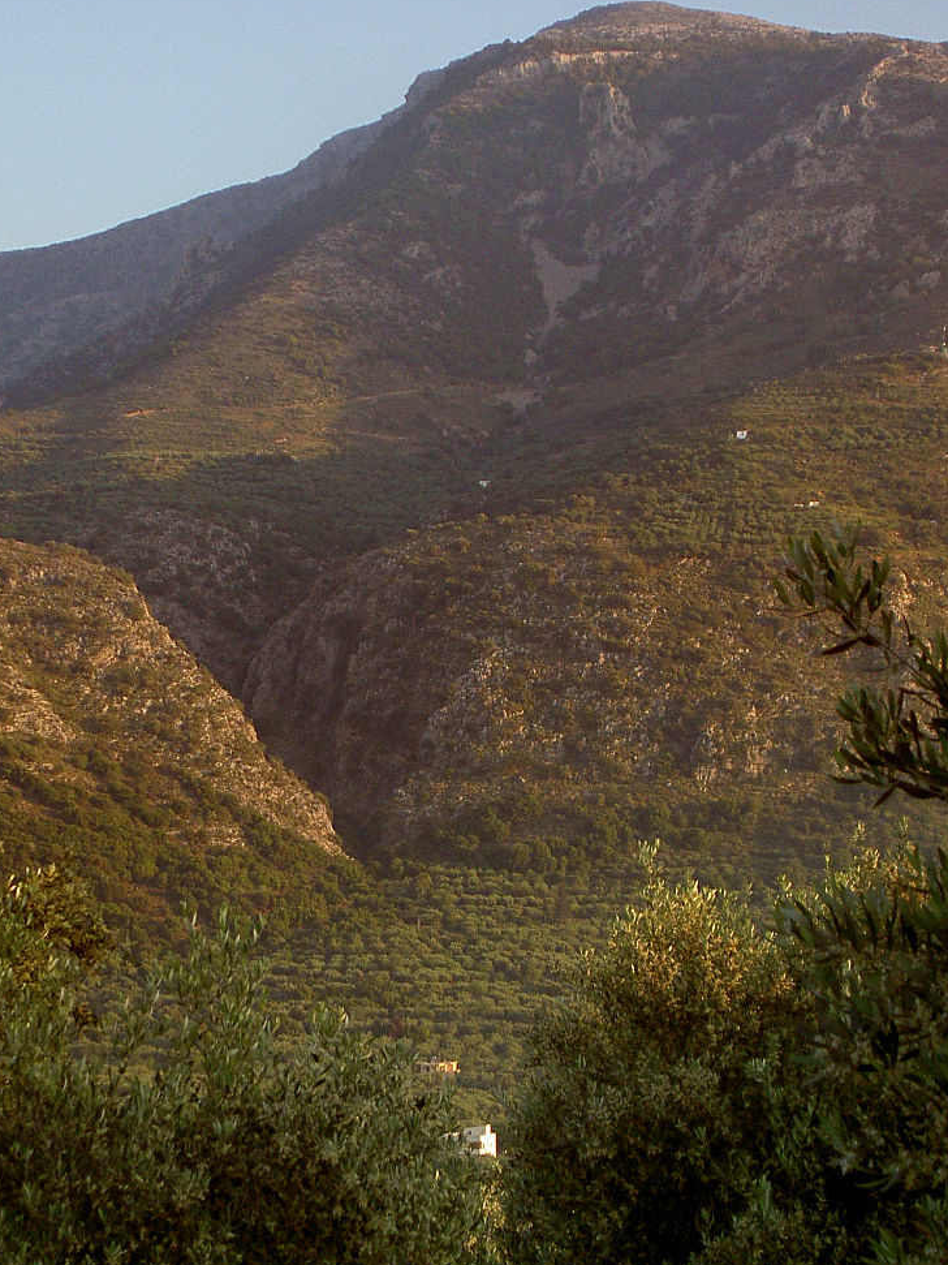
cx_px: 401
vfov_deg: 17.9
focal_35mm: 110
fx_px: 4018
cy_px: 700
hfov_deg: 13.5
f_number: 4.6
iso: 100
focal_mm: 14.7
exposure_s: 1/200
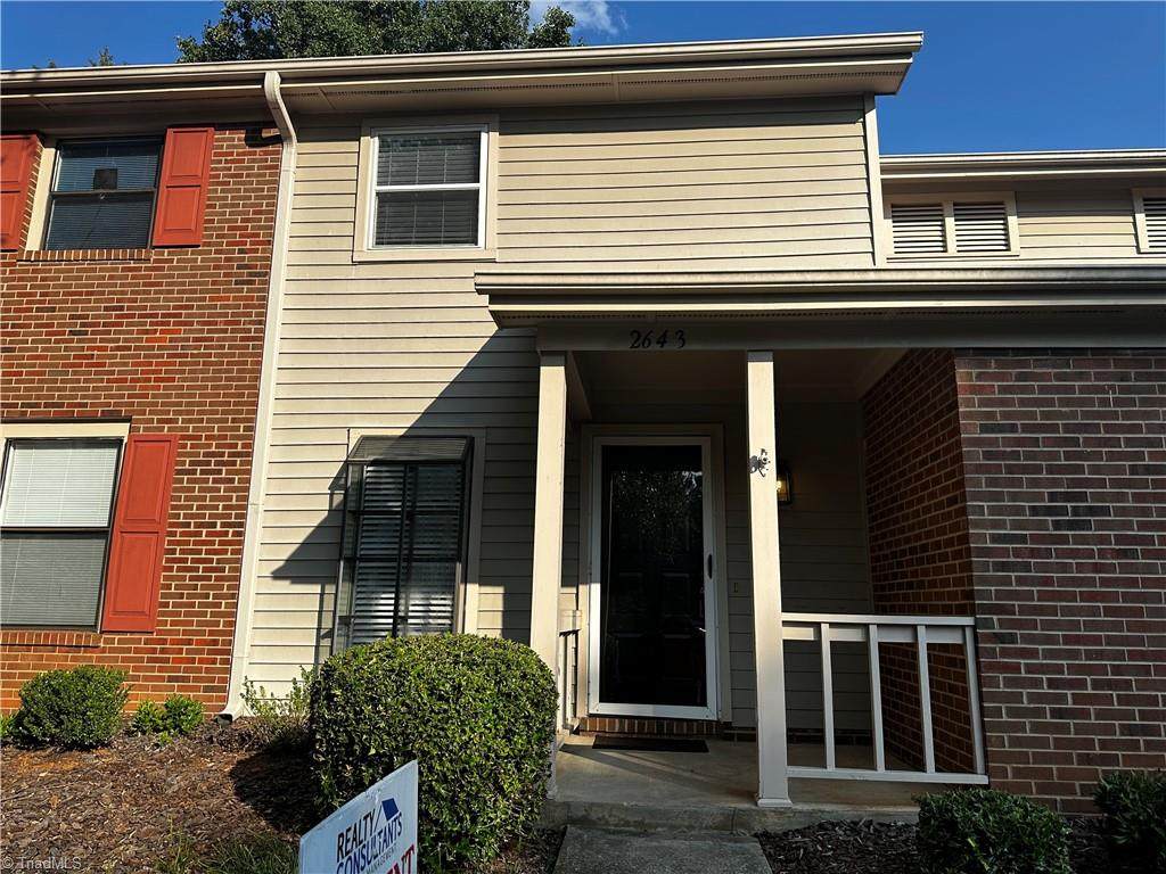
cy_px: 437
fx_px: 808
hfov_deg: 71.6
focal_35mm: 24
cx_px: 583
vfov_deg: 56.8
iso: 80
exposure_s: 1/3597
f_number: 1.78
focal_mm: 6.86
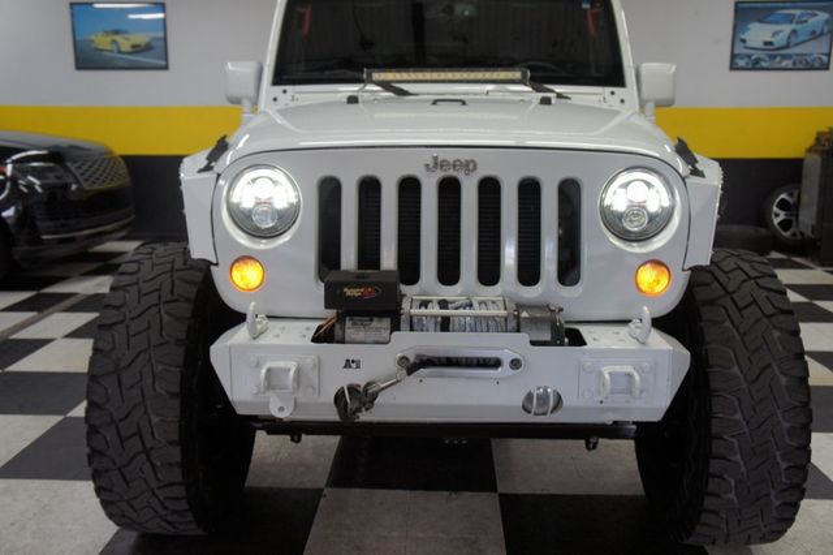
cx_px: 416
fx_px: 763
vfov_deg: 39.9
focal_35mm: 33
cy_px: 278
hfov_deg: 57.2
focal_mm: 22
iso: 400
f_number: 4.5
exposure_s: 1/100
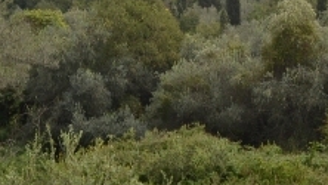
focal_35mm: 113
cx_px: 284
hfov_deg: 18.7
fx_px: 983
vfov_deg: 10.7
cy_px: 10
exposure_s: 1/60
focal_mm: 20
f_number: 8
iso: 100
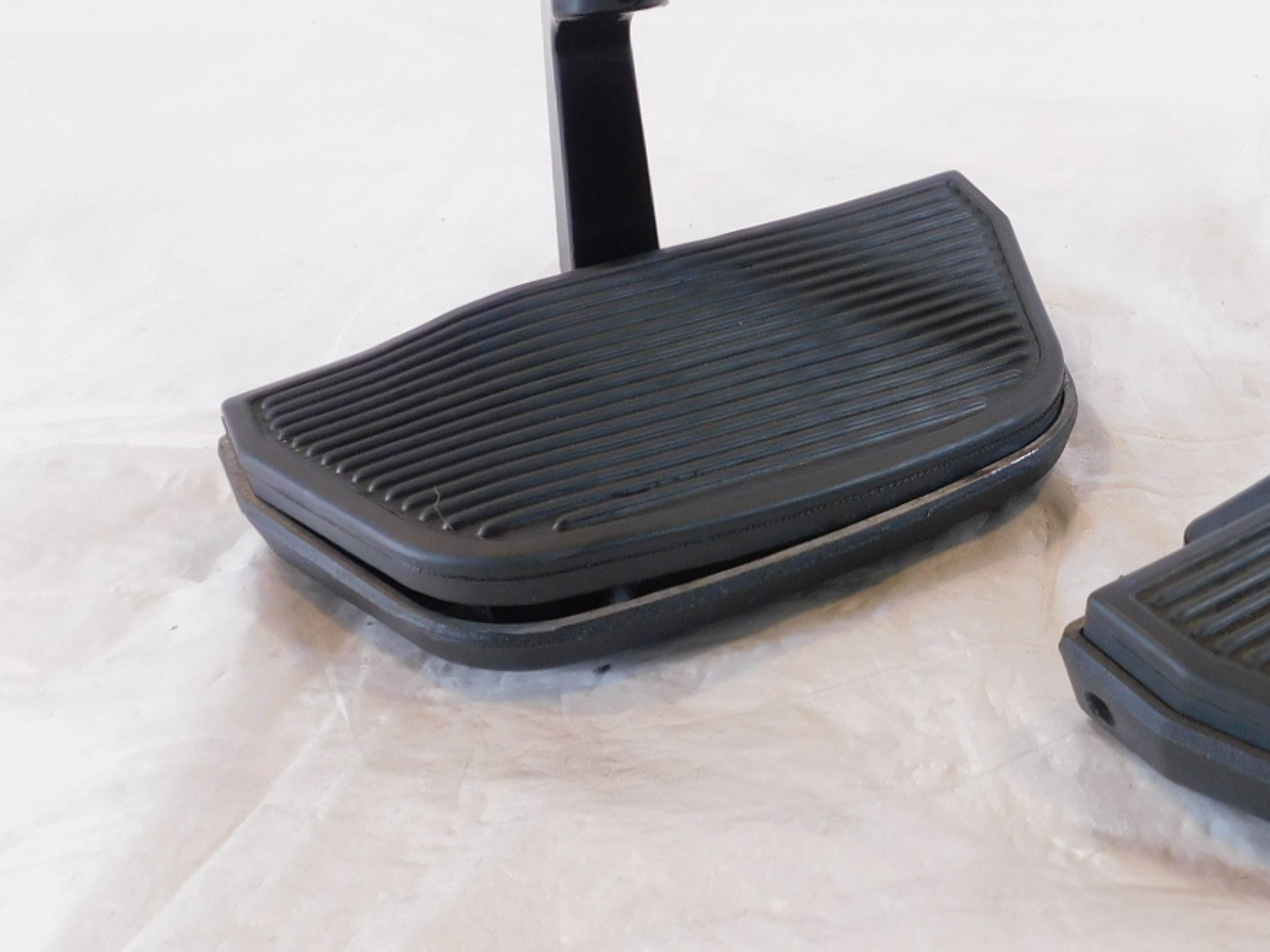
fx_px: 1541
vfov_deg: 34.3
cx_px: 1032
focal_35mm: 42
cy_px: 443
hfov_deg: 42.6
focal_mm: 4
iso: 220
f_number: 3
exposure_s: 1/30
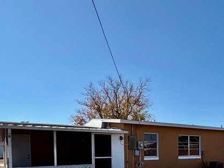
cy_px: 162
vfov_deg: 37.9
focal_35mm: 34
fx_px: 220
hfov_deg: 52.9
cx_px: 150
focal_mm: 2.22
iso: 20
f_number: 2.2
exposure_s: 1/928
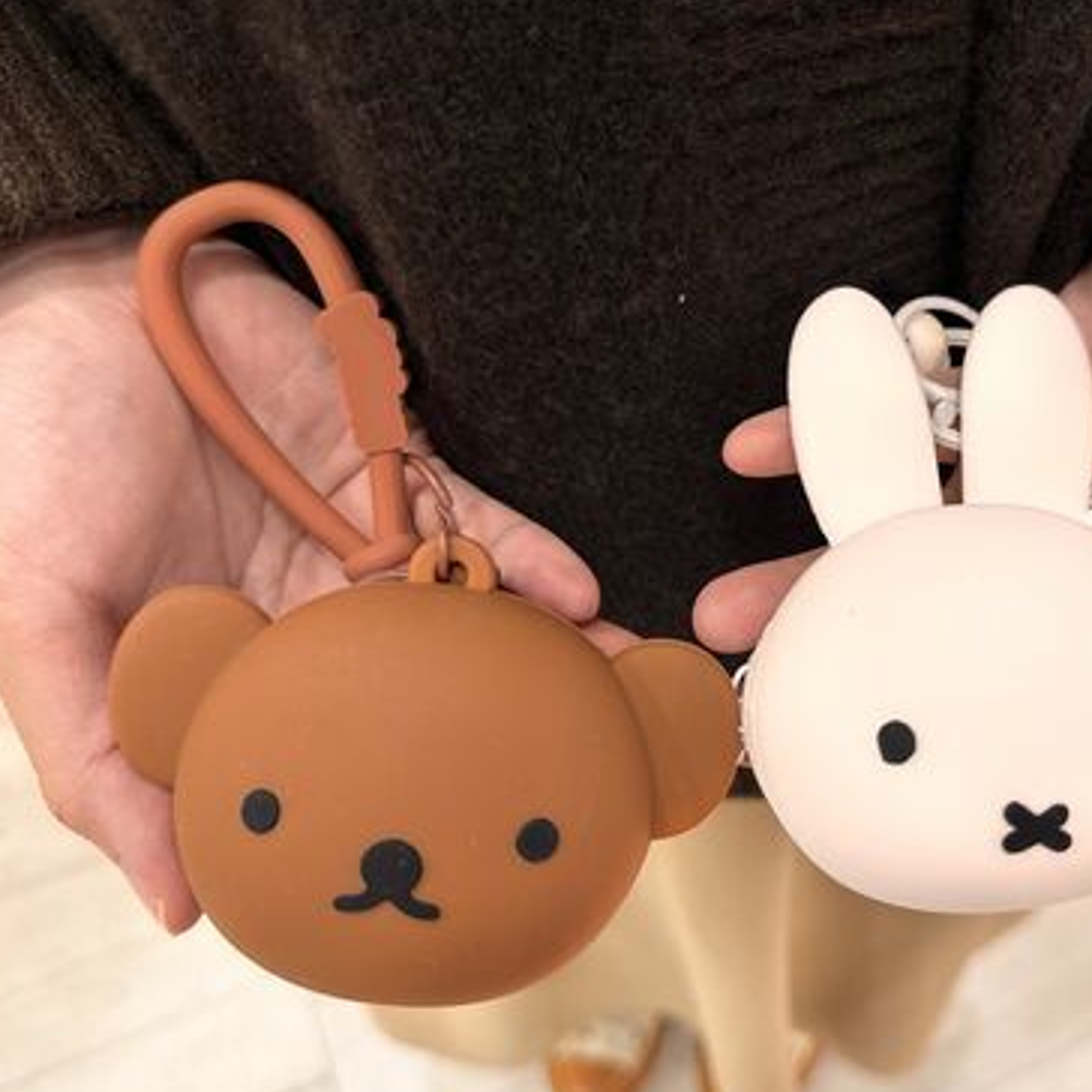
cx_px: 780
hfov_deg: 46.0
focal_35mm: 35
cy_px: 513
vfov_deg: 47.2
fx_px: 1249
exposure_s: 1/60
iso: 160
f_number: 1.78
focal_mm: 6.86
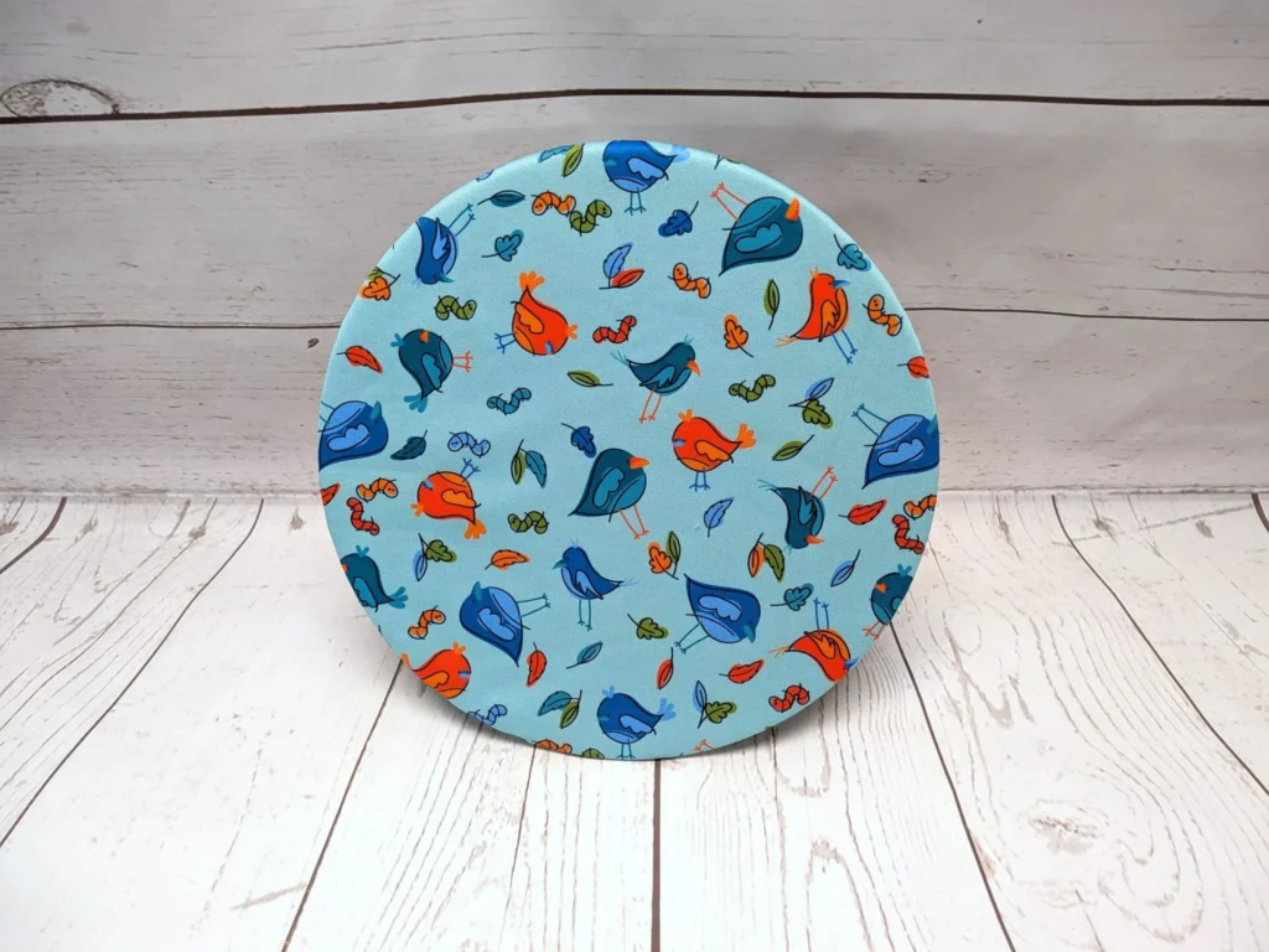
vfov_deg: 56.8
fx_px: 880
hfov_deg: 71.6
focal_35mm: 24
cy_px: 476
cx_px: 634
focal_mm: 4.53
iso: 35
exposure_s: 1/25
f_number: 1.7
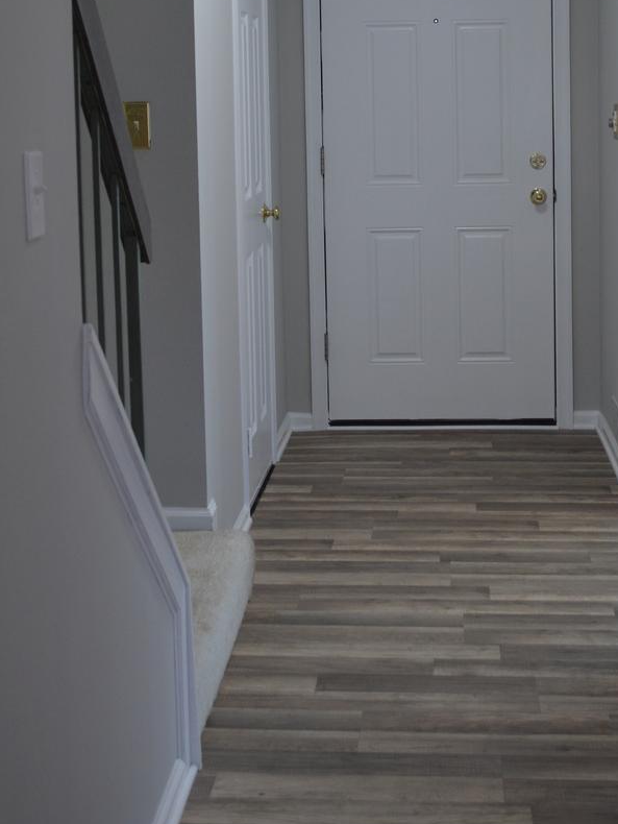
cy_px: 184
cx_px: 381
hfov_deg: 26.0
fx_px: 1332
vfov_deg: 33.5
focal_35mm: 56
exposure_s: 1/80
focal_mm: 20
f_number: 4.5
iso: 400
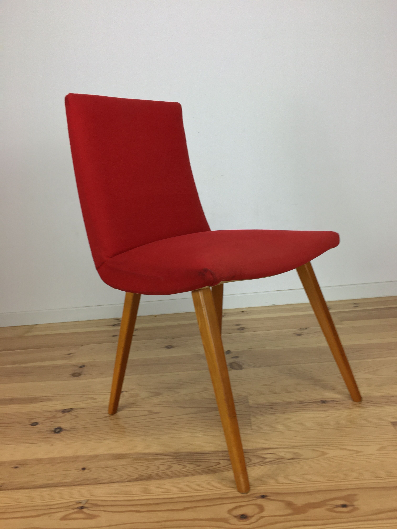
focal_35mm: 29
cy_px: 264
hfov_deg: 48.2
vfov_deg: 61.7
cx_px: 198
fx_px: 443
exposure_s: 1/33
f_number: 2.2
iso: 40
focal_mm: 4.15
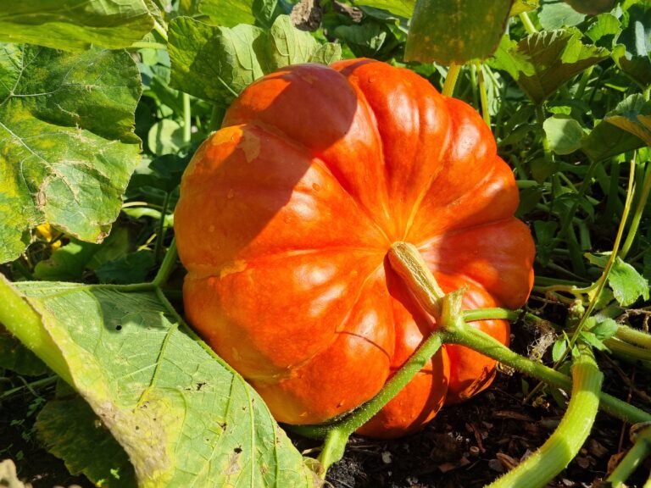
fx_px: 489
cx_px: 326
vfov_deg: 53.1
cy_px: 244
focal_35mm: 26
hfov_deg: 67.3
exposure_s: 1/2747
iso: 50
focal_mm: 5.4
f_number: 1.8
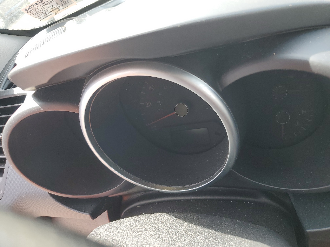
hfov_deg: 67.3
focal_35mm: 26
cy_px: 124
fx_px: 248
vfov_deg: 53.1
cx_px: 165
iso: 50
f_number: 1.5
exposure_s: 1/204
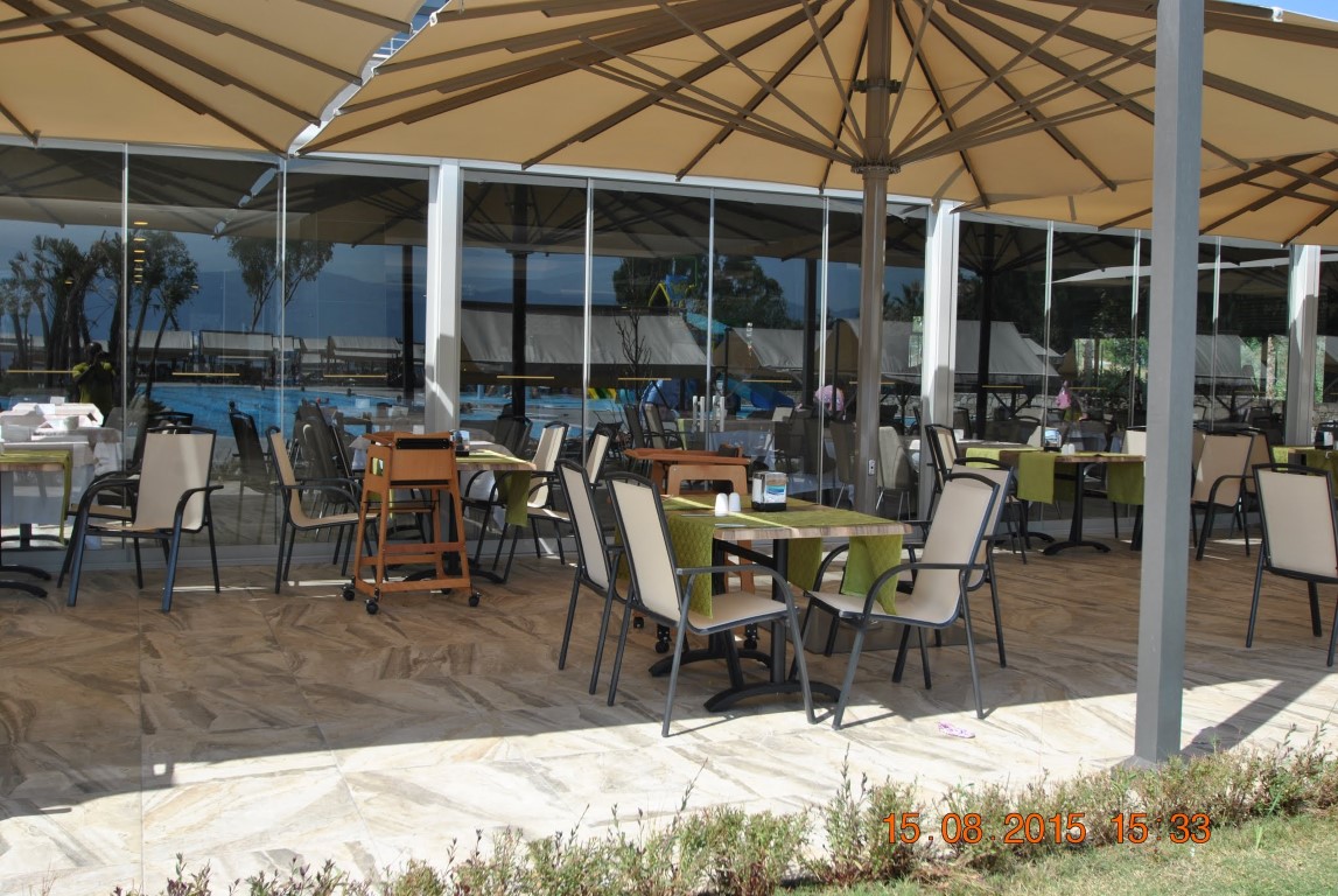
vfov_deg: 37.0
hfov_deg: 53.1
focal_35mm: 36
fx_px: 1340
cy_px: 448
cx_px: 669
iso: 100
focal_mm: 24
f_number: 7.1
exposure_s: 1/200
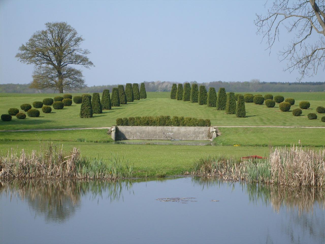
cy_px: 122
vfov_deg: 14.0
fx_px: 995
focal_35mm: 106
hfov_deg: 18.5
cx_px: 162
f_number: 4.9
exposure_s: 1/750
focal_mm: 17.4
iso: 80
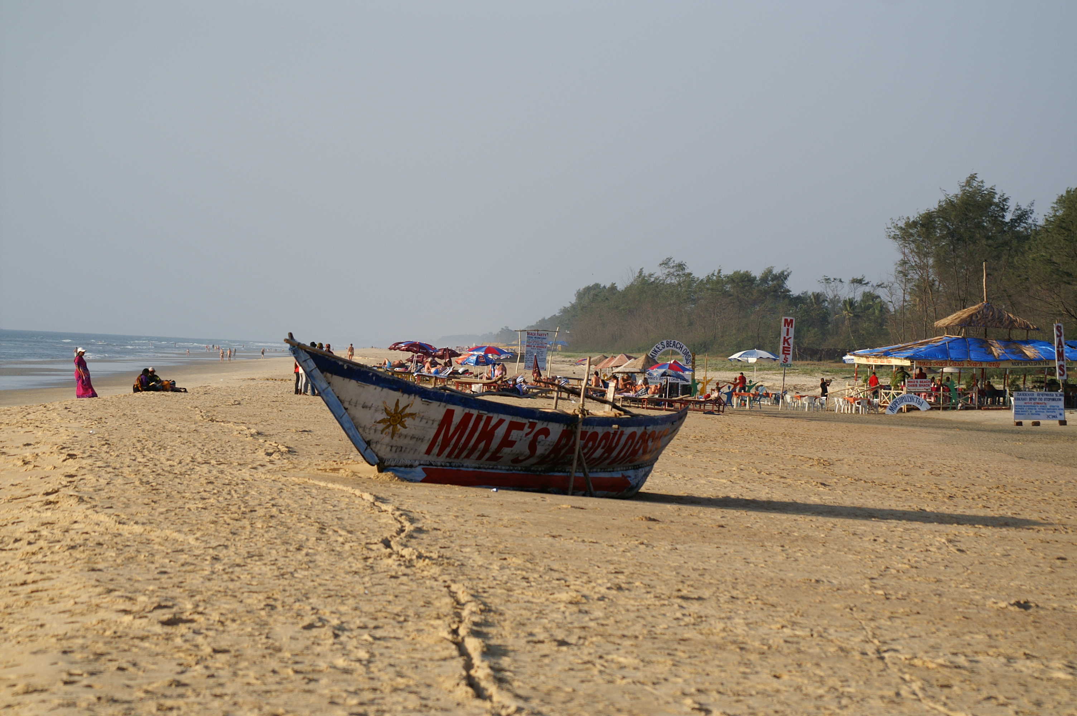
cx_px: 538
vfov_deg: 9.1
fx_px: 4483
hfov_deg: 13.7
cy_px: 358
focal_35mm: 150
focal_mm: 100
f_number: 6.3
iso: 200
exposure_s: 1/1000
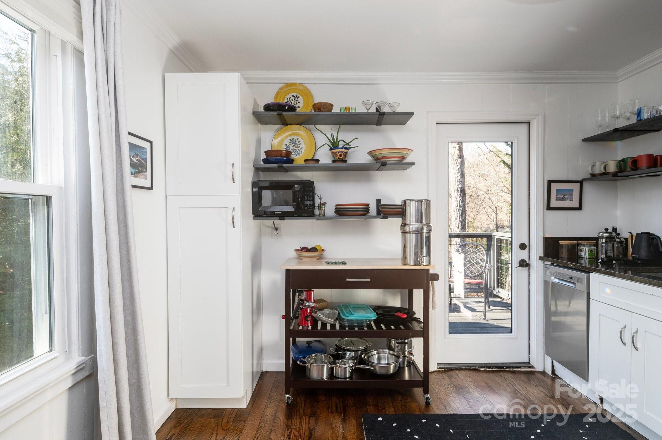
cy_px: 220
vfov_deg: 67.3
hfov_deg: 90.0
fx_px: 331
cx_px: 331
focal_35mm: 18
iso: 200
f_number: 8
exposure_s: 1/60
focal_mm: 18
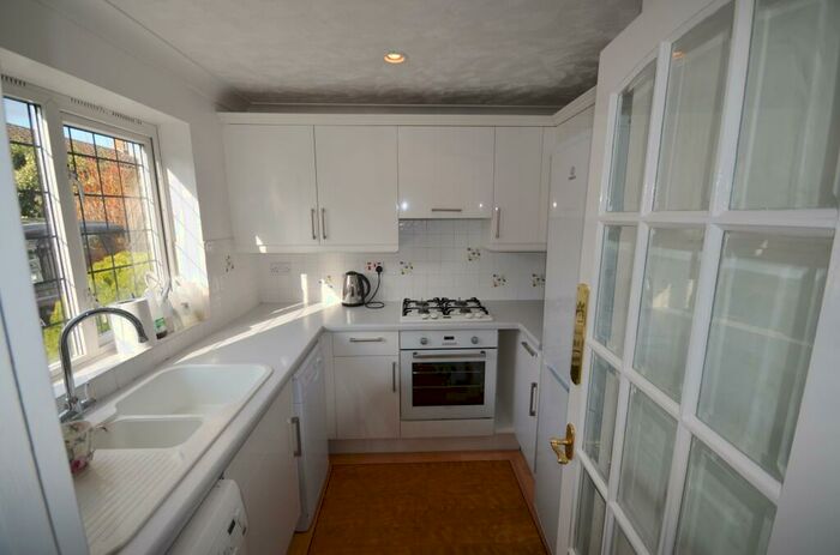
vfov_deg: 77.0
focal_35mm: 15
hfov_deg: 100.5
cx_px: 420
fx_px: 349
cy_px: 278
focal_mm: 10
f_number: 4
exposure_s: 1/200
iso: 110
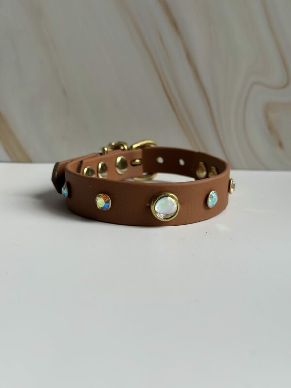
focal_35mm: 48
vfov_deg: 39.7
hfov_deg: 30.3
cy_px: 194
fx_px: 538
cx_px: 146
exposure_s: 1/303
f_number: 1.78
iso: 80
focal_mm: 6.86
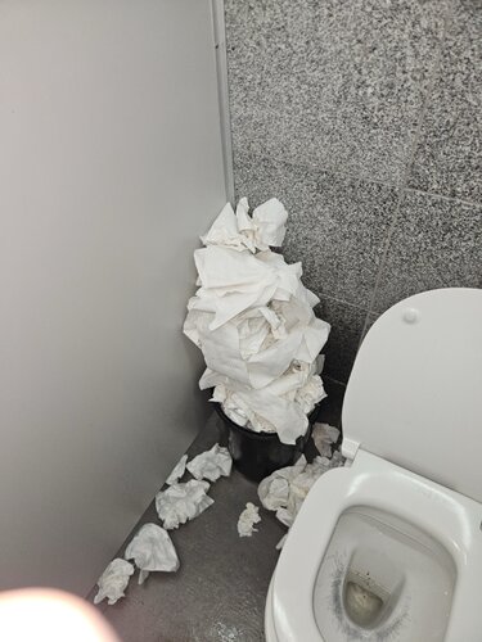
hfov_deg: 58.9
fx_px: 427
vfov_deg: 73.9
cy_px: 321
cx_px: 241
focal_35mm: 23
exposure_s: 1/50
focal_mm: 5.4
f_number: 1.8
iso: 64
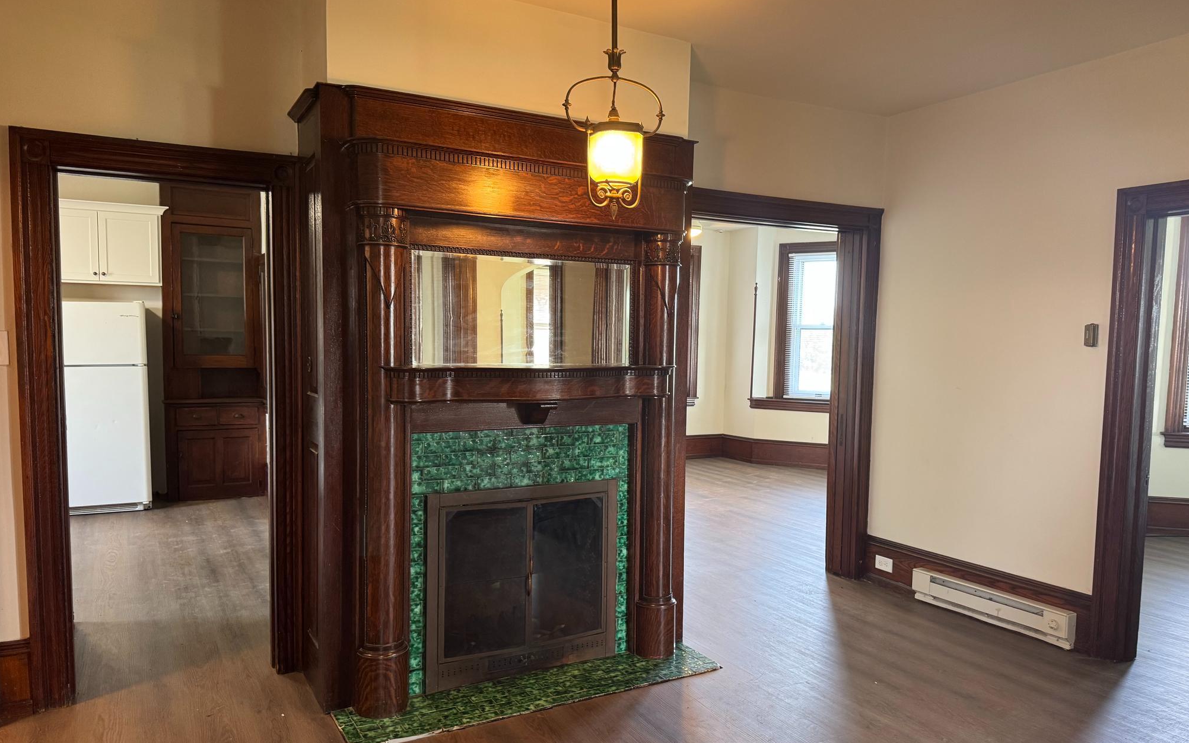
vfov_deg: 47.5
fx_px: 842
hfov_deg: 70.4
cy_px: 404
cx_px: 596
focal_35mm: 26
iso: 320
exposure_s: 1/60
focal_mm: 6.76
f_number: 1.78
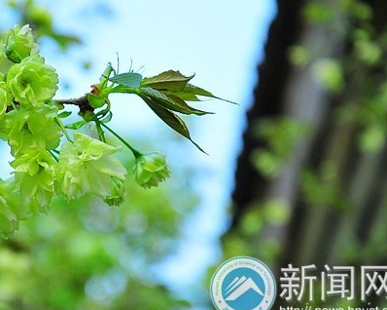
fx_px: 2550
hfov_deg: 8.7
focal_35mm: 223
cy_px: 133
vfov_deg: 6.9
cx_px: 108
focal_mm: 105
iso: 1000
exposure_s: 1/1250
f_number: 5.6
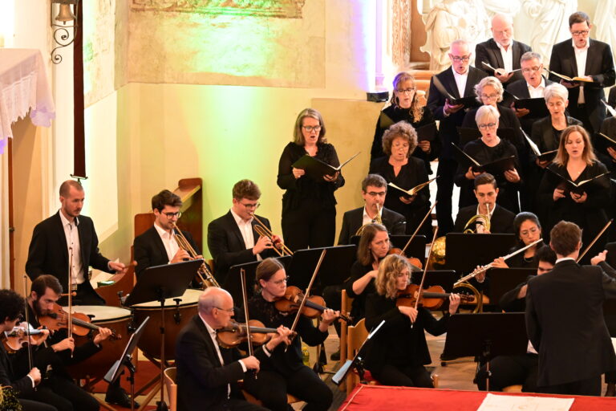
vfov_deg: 7.6
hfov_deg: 11.4
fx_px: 3080
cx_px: 308
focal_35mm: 180
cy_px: 206
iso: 4500
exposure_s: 1/60
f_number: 5.6
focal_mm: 120
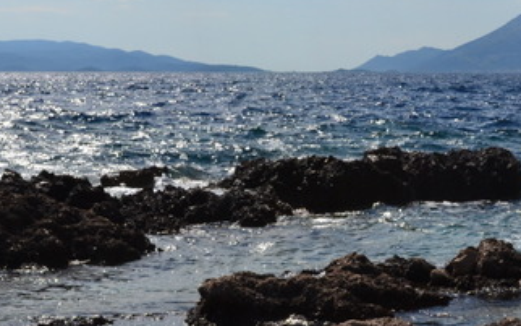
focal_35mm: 110
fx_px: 1565
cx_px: 351
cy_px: 230
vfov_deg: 11.8
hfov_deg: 18.8
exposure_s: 1/500
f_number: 11
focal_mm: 29
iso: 320
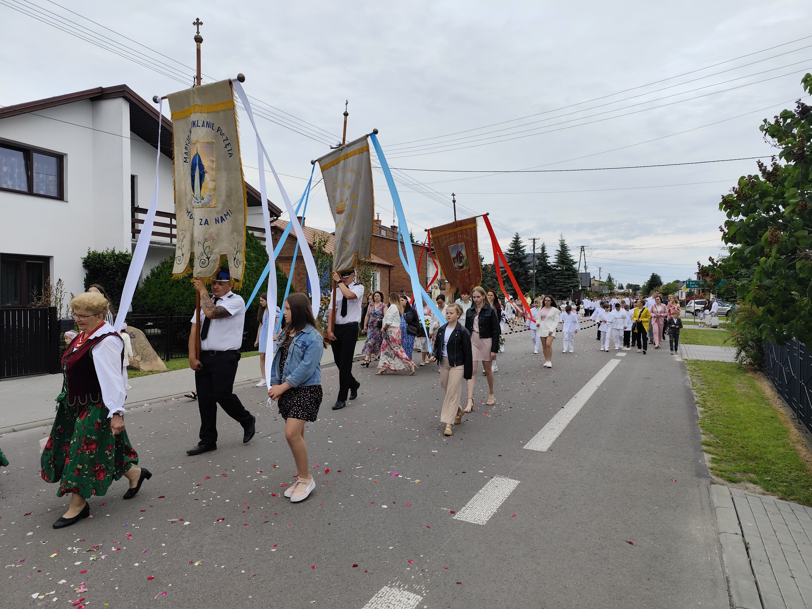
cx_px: 406
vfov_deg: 58.9
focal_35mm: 23
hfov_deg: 73.9
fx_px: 540
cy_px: 304
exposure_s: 1/577
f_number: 1.65
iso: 50
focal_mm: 6.14
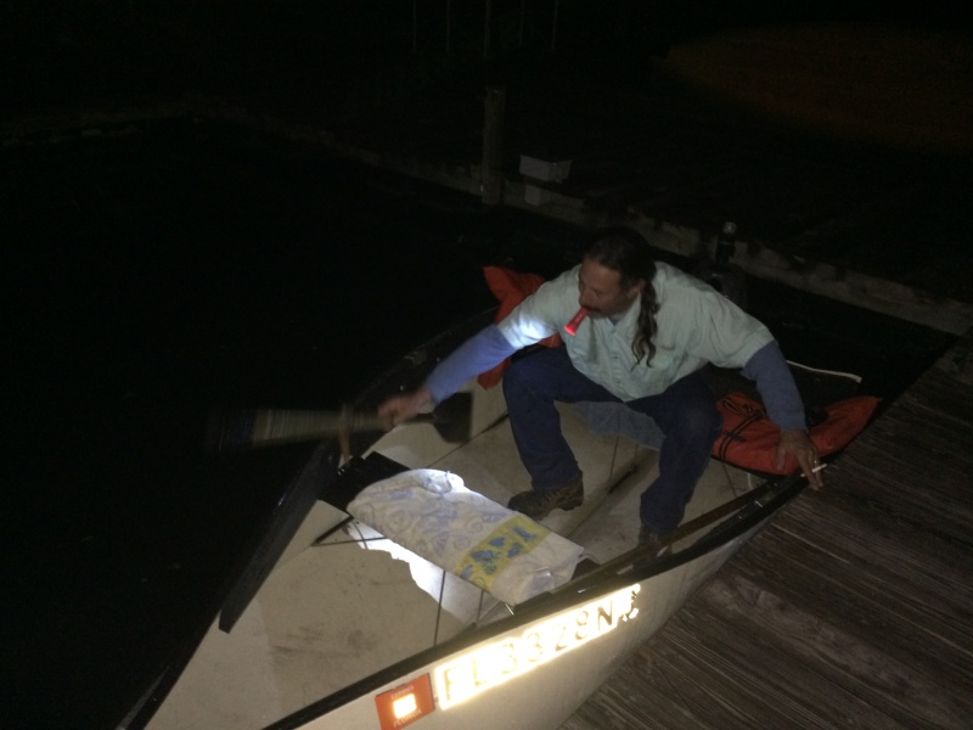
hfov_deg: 60.0
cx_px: 486
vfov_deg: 46.8
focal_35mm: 30
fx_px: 843
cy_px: 365
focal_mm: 4.12
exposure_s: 1/16
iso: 250
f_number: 2.2
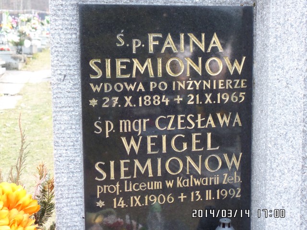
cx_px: 154
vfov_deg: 28.0
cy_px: 115
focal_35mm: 52
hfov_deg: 36.8
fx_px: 461
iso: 480
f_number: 3.4
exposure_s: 1/45
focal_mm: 9.2
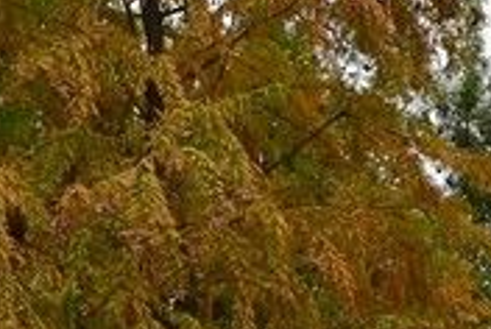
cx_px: 513
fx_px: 2369
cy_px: 630
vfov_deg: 7.7
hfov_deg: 11.7
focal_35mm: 173
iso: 100
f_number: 10
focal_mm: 25.5
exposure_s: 8
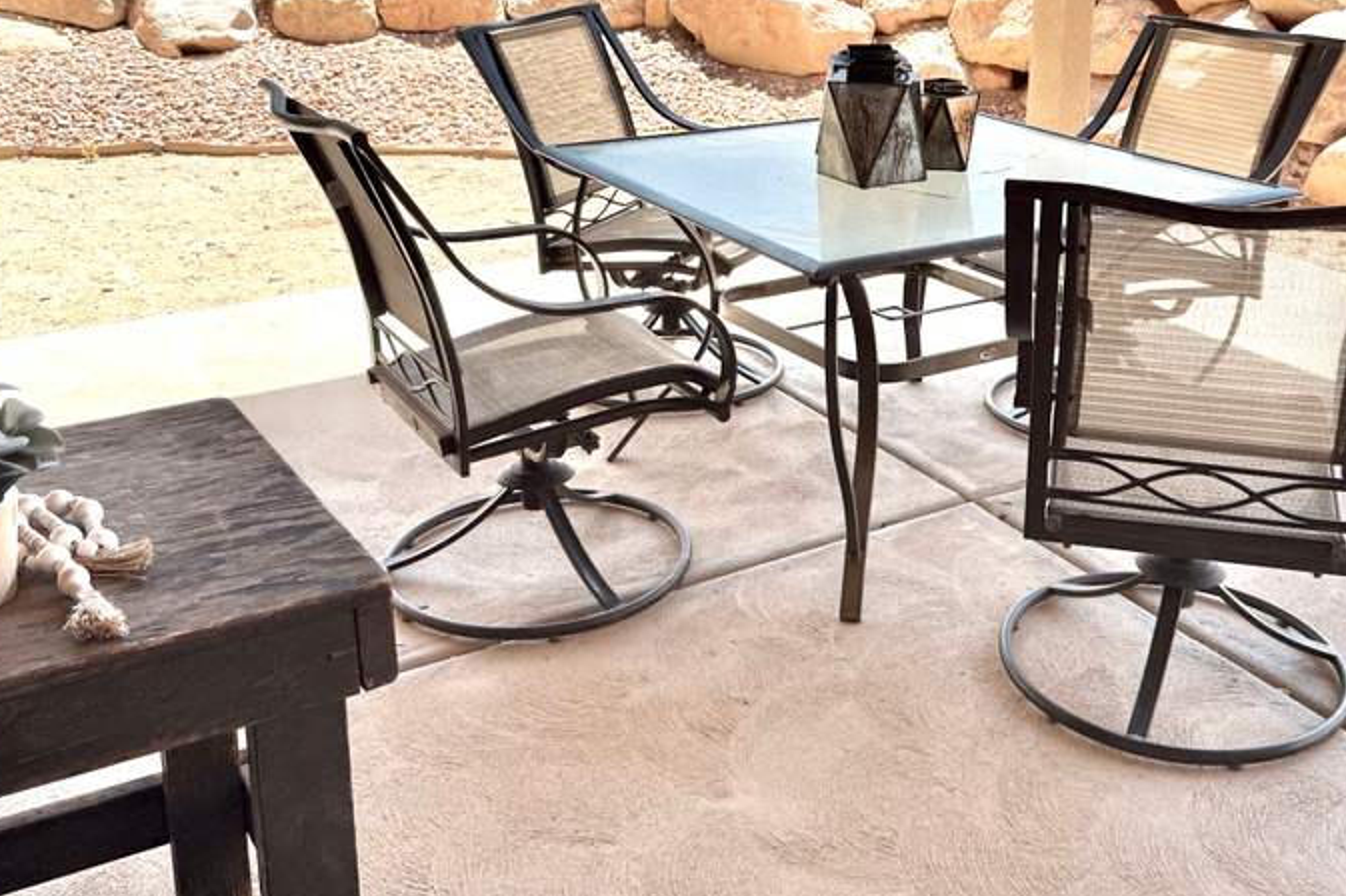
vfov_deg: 34.4
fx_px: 1420
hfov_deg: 50.4
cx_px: 802
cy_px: 238
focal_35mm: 38
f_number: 1.78
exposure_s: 1/1949
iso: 100
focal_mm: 6.76
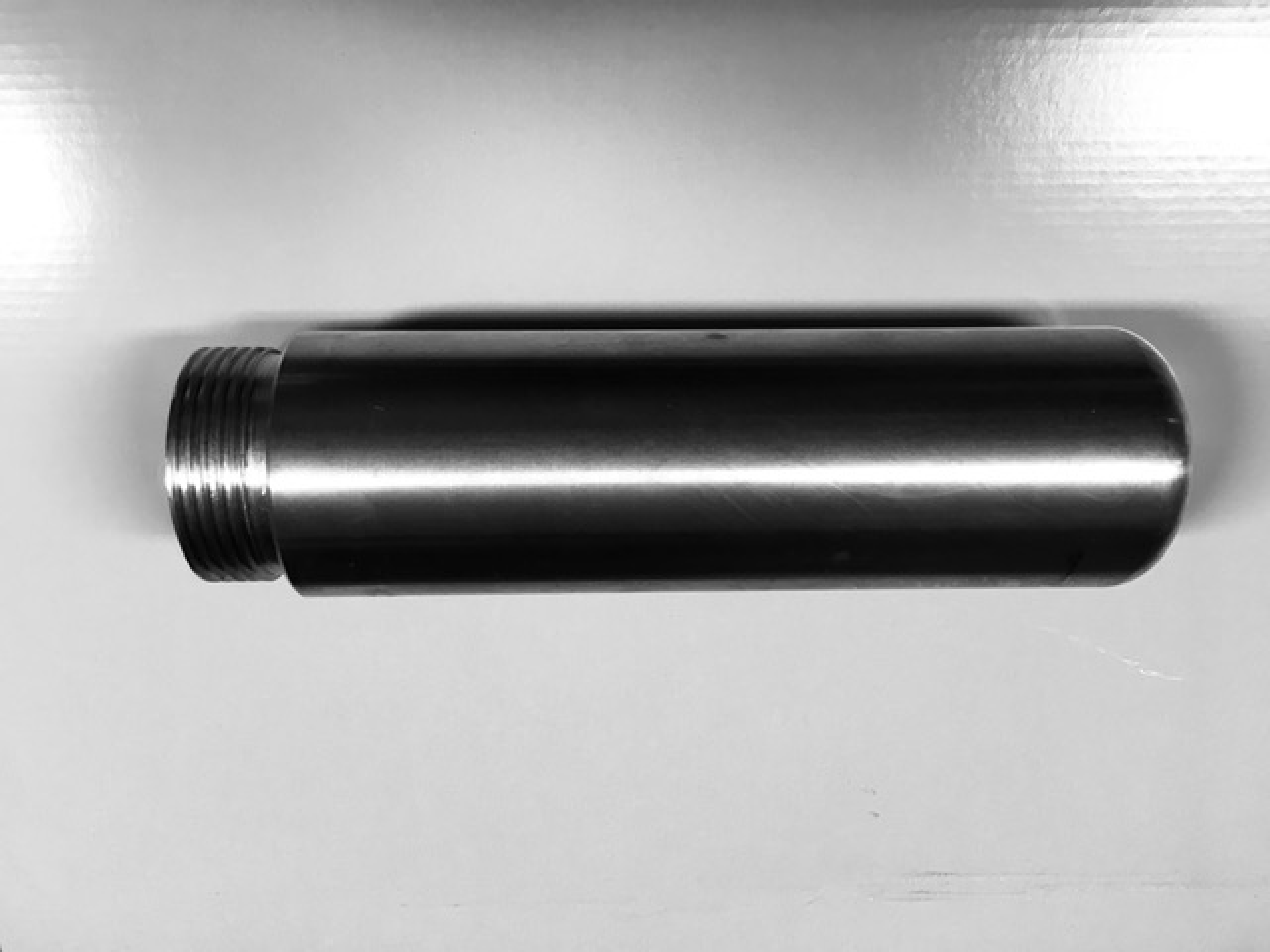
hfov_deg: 61.7
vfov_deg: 48.2
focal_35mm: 29
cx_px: 635
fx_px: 1064
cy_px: 476
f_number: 2.2
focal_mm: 4.15
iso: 80
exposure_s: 1/33
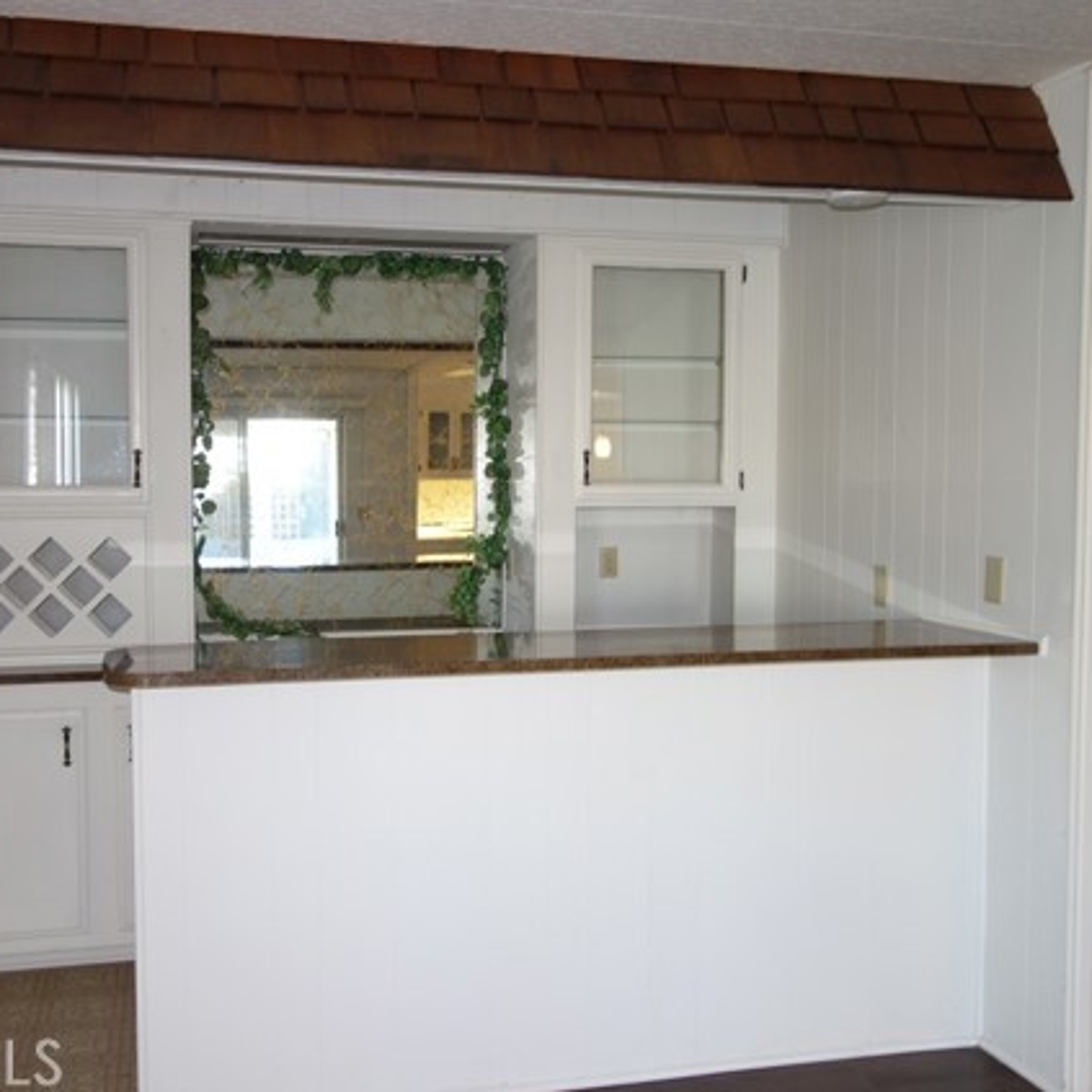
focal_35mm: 36
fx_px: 1285
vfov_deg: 46.0
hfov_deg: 45.9
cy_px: 549
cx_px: 467
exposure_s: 1/30
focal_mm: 10.4
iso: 125
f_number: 1.8
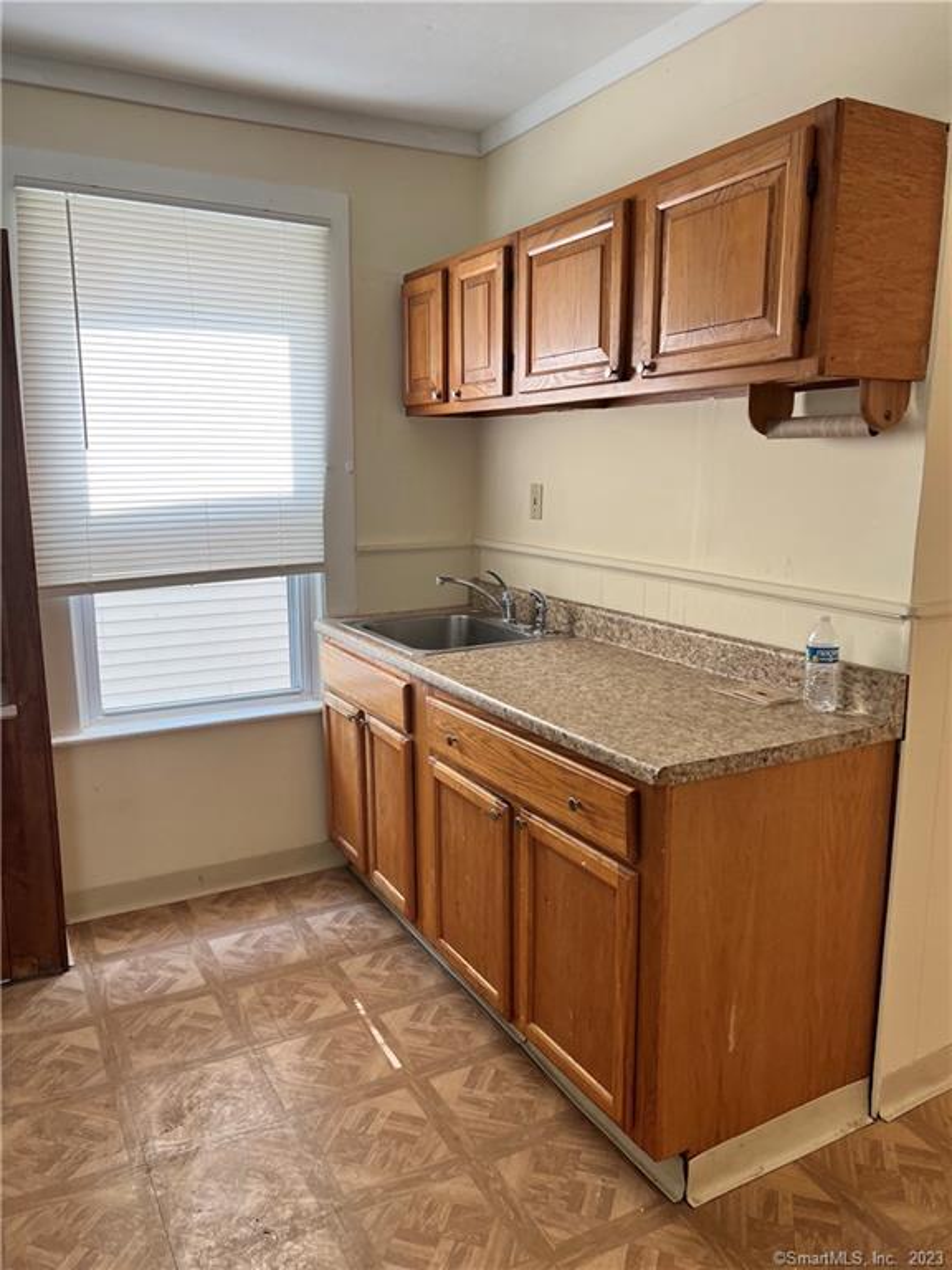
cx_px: 476
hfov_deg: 53.1
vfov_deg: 67.3
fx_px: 953
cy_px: 635
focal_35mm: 26
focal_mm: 5.7
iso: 64
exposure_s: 1/150
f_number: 1.5
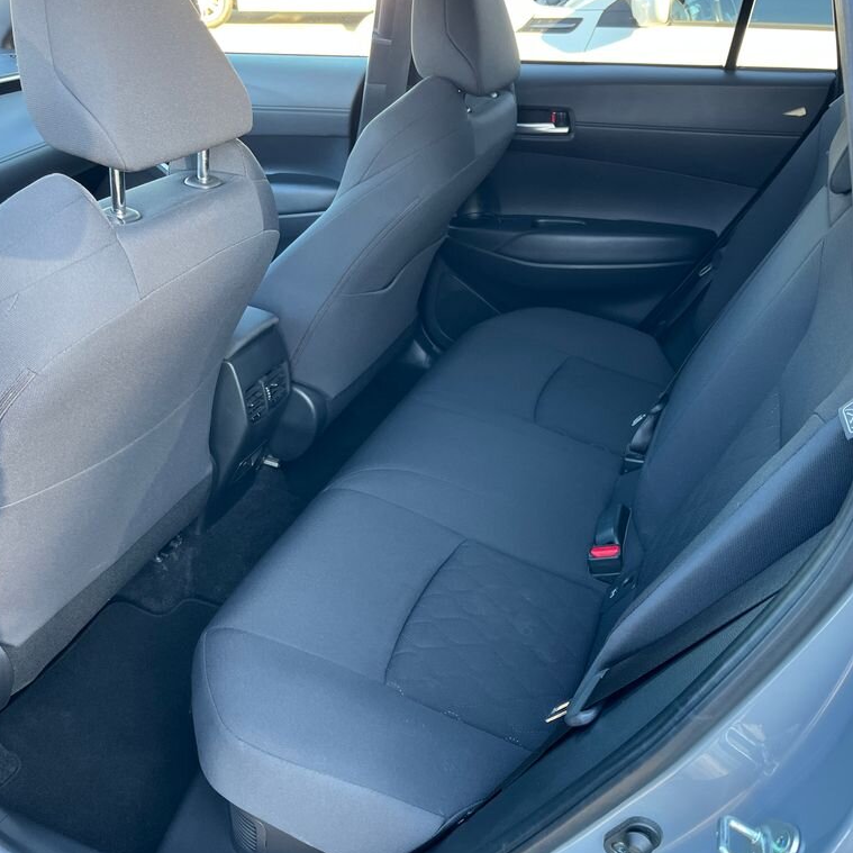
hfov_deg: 52.5
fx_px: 864
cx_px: 459
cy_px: 427
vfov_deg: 52.5
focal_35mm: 31
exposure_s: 1/100
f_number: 1.6
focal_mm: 5.1
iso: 125
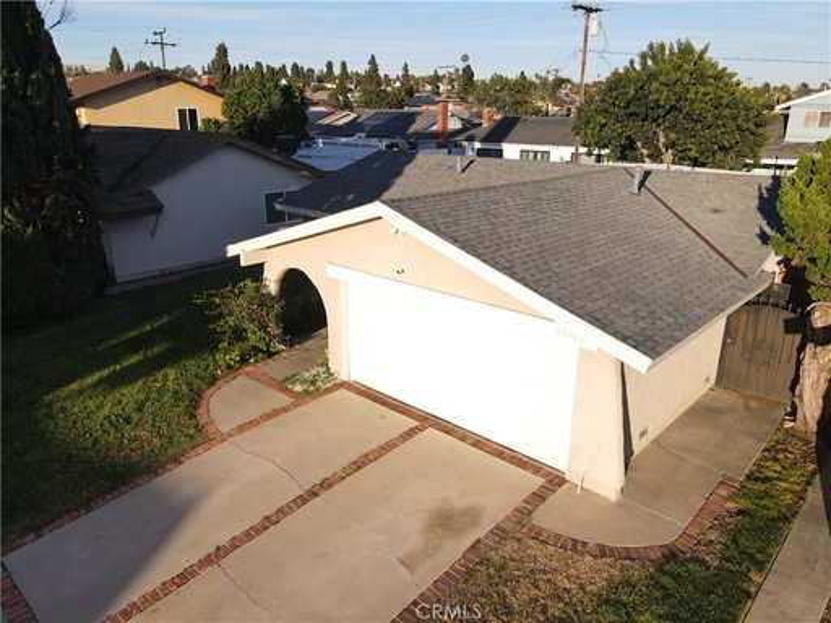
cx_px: 416
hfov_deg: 71.6
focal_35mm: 24
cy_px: 312
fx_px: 576
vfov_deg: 56.8
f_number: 2.8
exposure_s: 1/30
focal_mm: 4.5
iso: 100
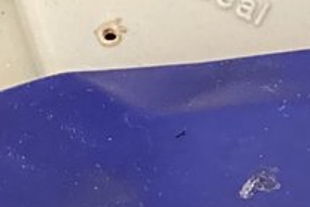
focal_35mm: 234
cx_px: 420
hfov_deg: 8.6
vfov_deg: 5.4
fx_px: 2016
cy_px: 736
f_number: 2.4
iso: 250
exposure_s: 1/33
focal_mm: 3.3
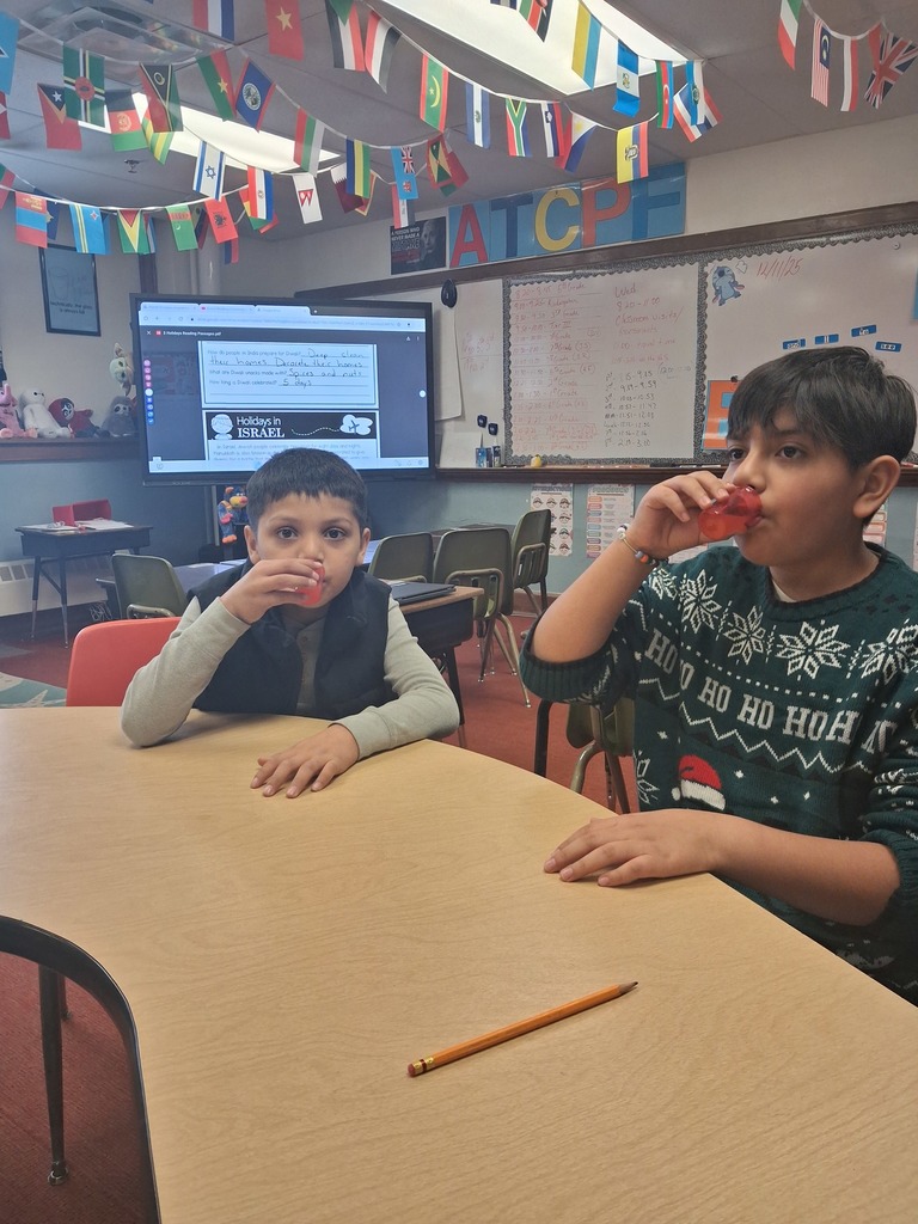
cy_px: 612
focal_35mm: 27
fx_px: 955
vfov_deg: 65.3
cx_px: 459
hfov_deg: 51.4
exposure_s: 1/100
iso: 200
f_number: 1.8
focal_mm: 4
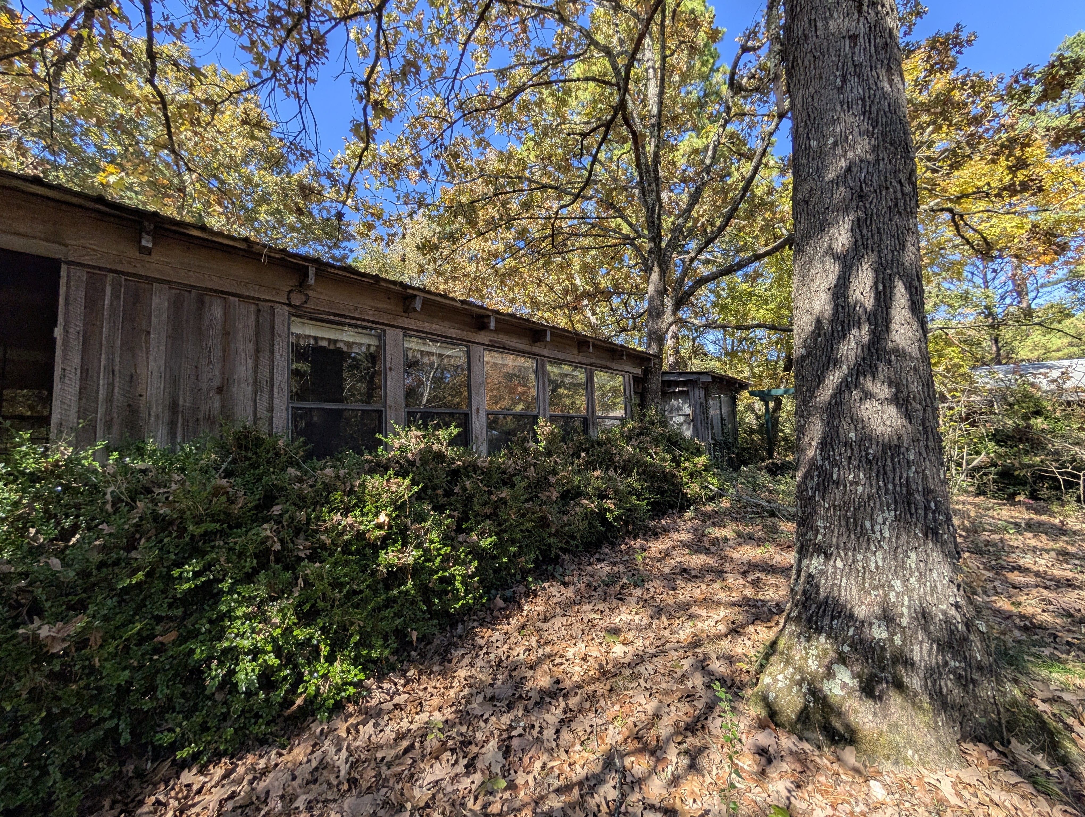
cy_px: 408
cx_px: 542
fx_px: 377
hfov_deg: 110.5
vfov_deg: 94.6
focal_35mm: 12
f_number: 1.7
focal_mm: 2.02
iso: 50
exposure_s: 1/714
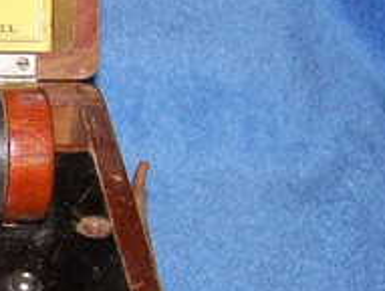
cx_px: -165
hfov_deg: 14.6
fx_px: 1415
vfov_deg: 11.7
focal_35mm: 127
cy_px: 121
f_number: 2.8
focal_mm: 6.3
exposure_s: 1/60
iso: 80
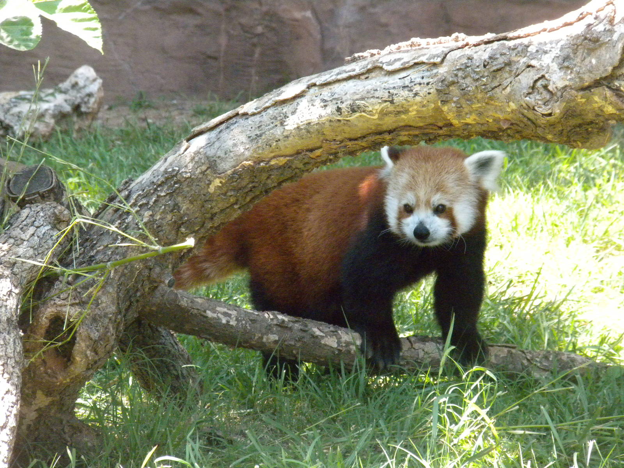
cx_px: 312
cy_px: 234
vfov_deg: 6.2
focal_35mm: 238
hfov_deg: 8.3
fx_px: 4290
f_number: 5.2
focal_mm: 42.1
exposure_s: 1/298
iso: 760
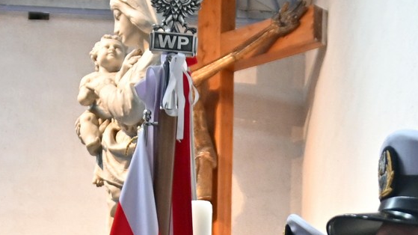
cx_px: 330
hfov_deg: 21.6
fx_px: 1085
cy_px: 455
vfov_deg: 11.3
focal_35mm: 98
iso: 1000
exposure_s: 1/80
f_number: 2.8
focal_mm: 17
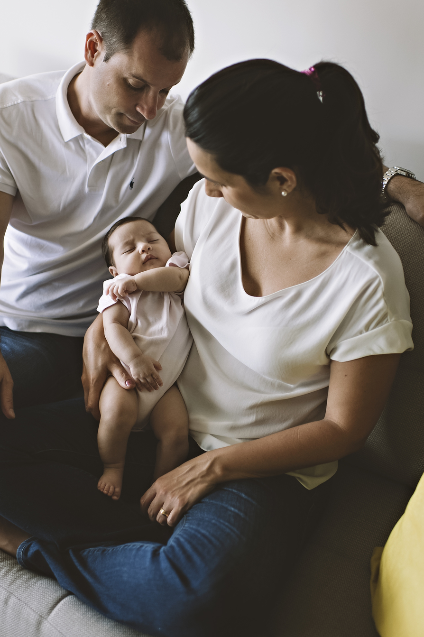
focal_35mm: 47
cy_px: 291
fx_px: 831
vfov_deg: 41.9
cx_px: 185
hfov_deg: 28.6
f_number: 1.8
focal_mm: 35
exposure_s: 1/160
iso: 200
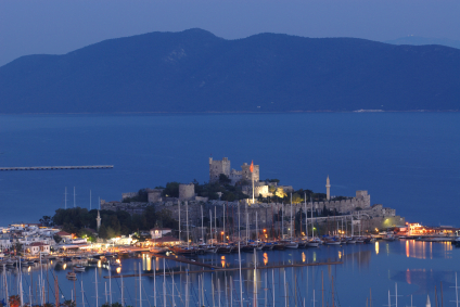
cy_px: 154
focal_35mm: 138
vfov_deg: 9.9
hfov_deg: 14.9
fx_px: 1764
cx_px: 230
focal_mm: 92
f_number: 8
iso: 100
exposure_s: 6
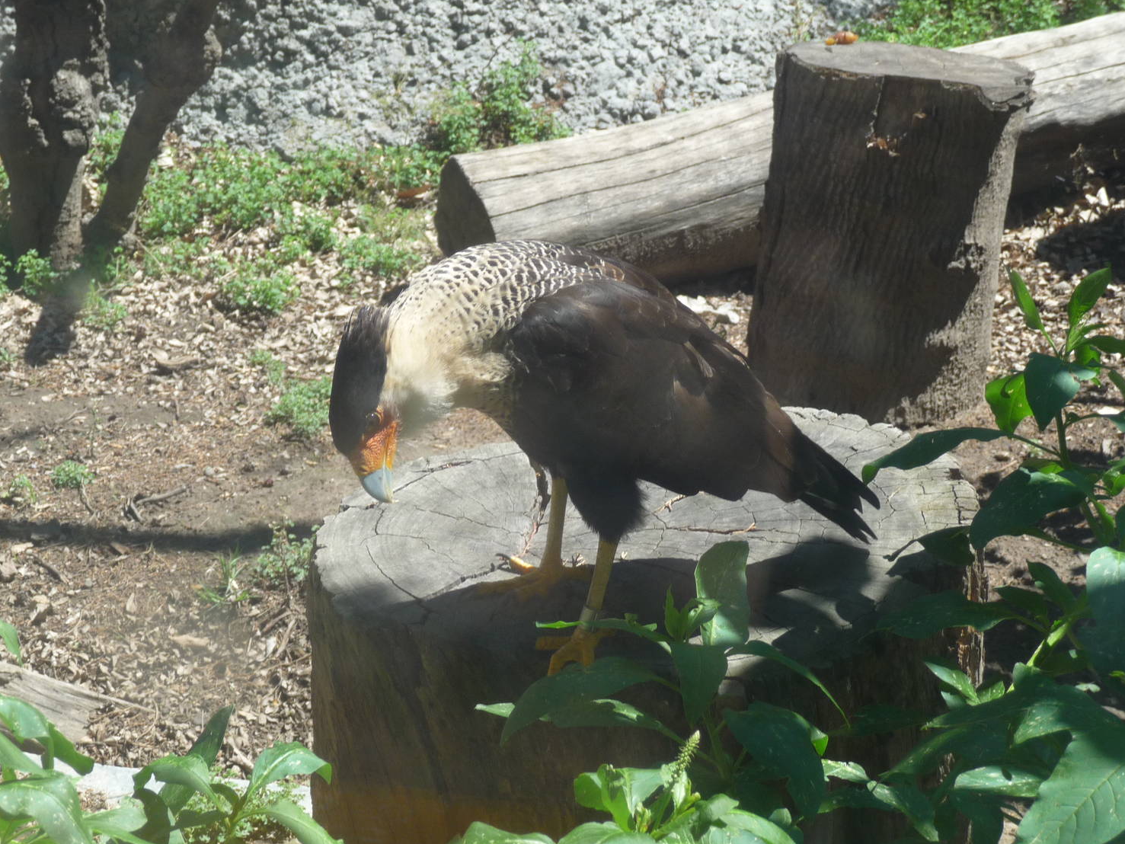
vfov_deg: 14.2
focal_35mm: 104
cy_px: 443
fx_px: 3380
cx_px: 523
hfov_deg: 18.9
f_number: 4.7
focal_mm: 16.3
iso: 100
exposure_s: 1/200
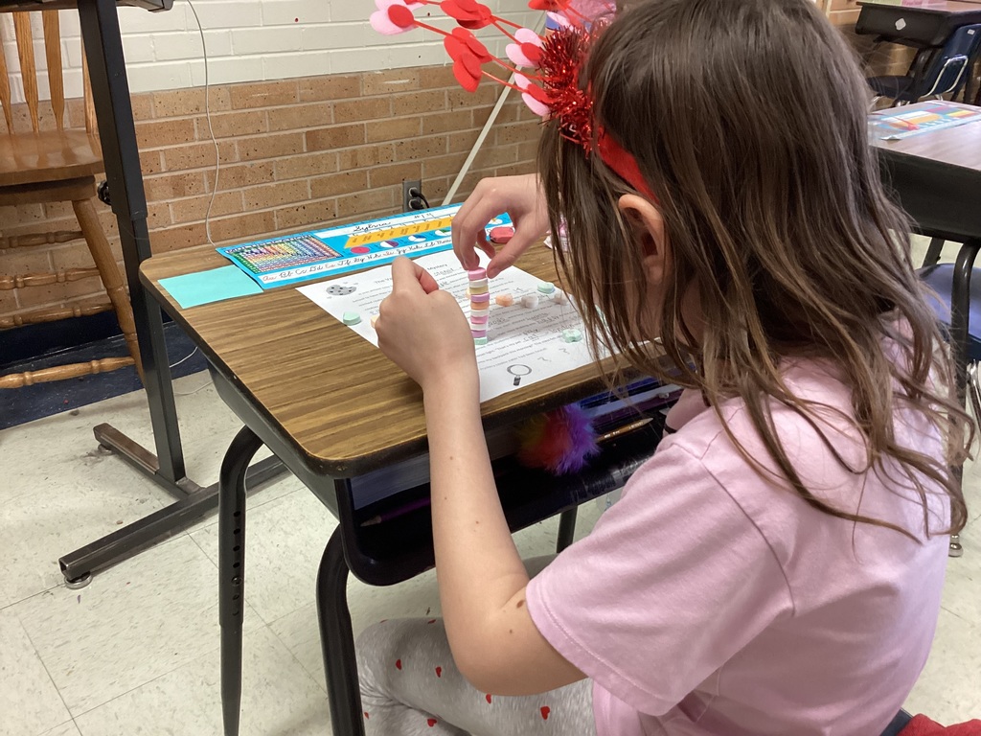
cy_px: 368
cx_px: 490
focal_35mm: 31
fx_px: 879
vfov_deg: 45.4
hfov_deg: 58.4
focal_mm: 3.3
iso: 200
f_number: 2.4
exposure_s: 1/60
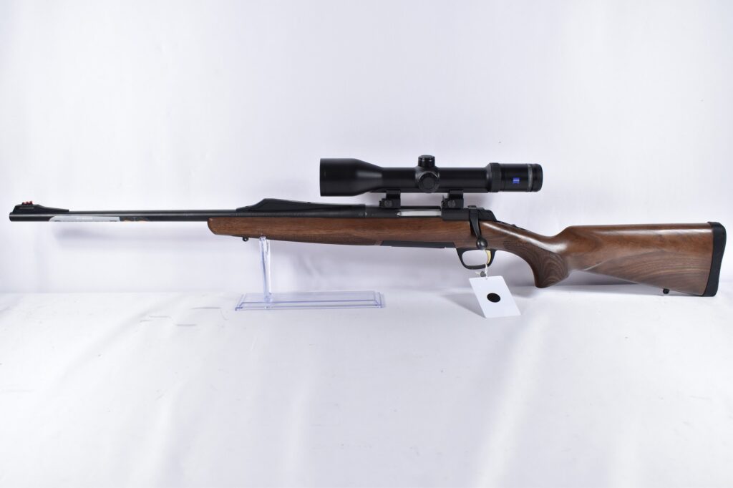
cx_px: 366
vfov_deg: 39.9
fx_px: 672
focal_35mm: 33
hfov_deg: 57.2
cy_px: 244
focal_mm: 22
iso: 640
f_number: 5
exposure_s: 1/100
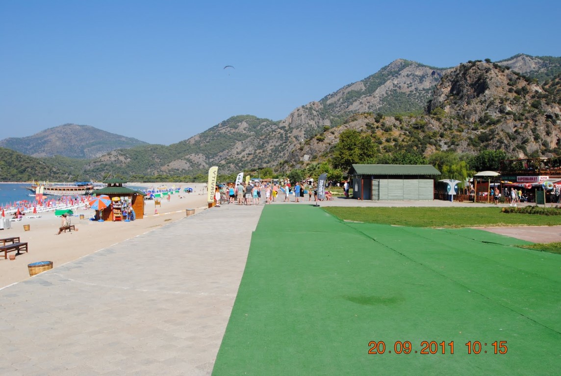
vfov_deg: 37.0
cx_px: 280
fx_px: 562
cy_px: 188
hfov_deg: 53.0
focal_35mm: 36
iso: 100
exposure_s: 1/250
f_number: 8
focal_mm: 24
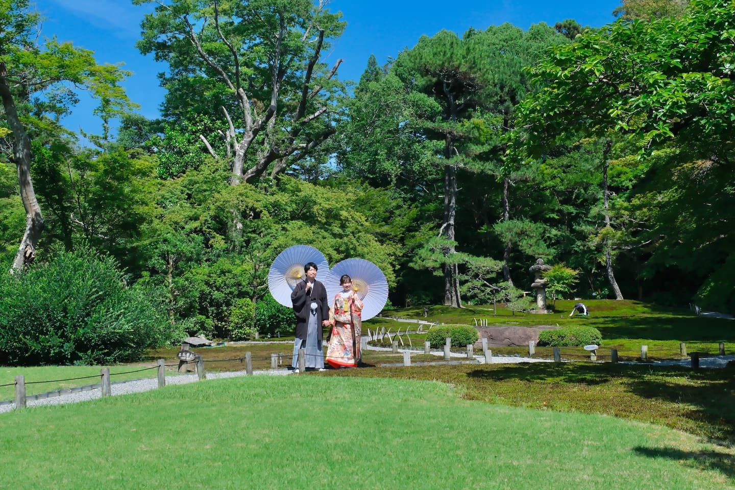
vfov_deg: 35.0
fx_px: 776
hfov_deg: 50.7
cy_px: 245
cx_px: 368
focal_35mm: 38
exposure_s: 1/1250
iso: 800
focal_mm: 25.1
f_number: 7.1
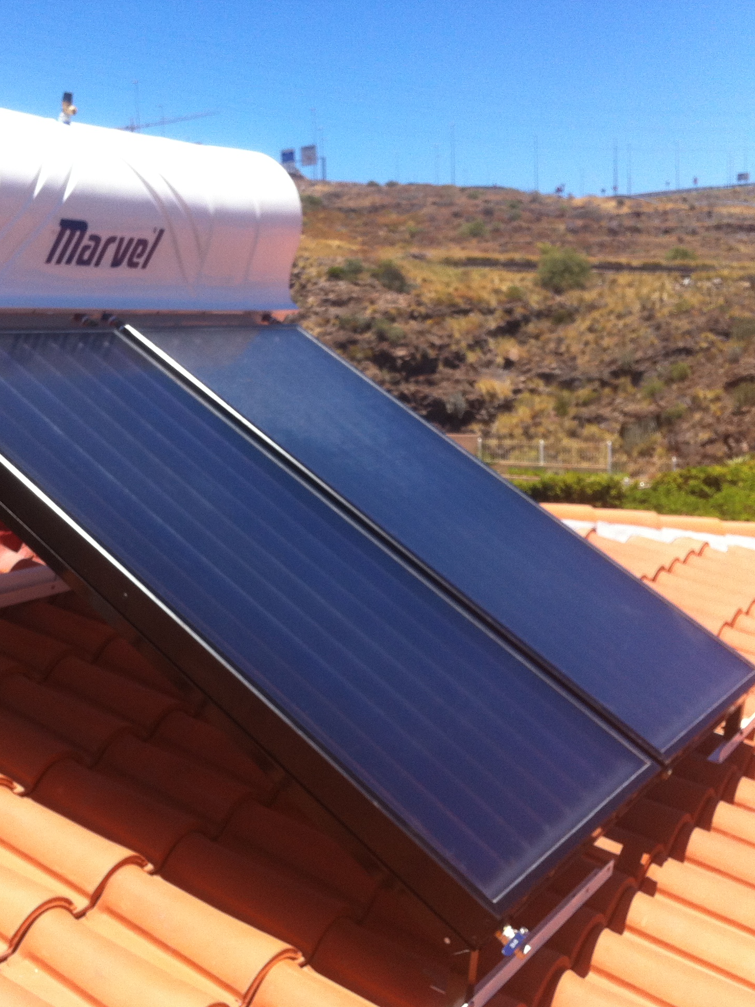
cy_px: 505
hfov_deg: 30.6
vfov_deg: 40.4
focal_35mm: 47
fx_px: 1366
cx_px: 237
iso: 80
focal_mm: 3.85
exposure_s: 1/1005
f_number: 2.8
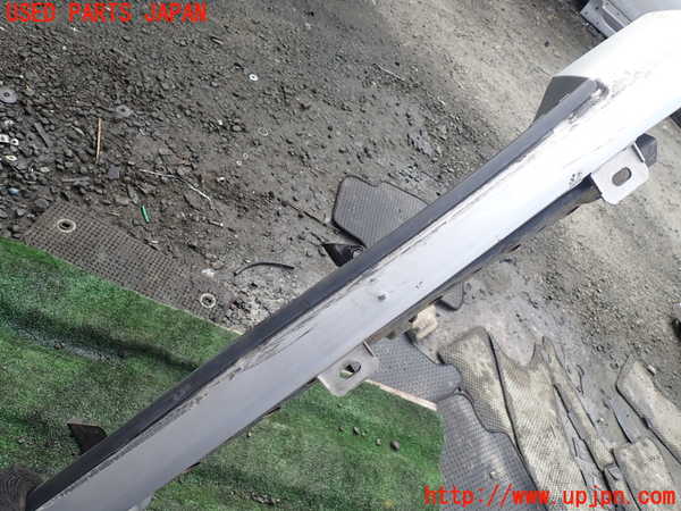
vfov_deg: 54.9
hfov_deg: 69.4
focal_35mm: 25
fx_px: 492
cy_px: 256
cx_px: 340
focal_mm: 4.5
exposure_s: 1/320
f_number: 2.8
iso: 100
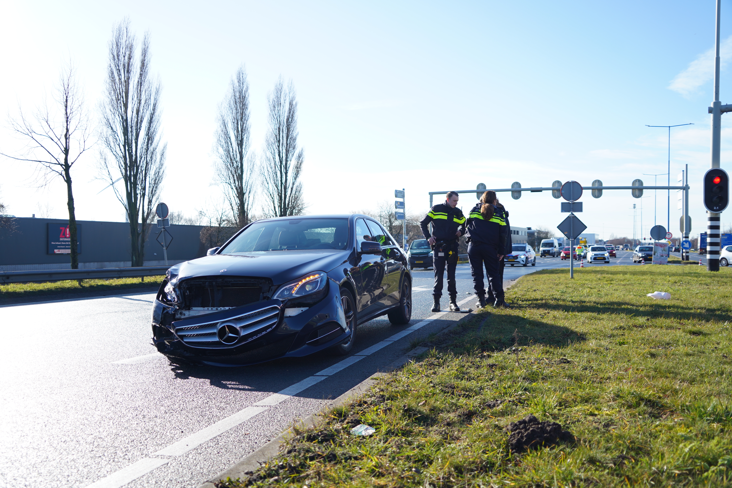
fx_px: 651
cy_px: 244
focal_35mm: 32
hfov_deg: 58.7
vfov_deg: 41.1
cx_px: 366
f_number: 4
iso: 160
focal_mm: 32
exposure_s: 1/640
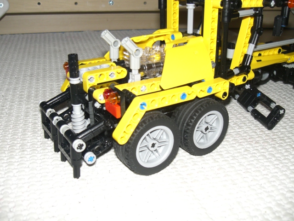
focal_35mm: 38
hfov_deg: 49.0
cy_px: 110
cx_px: 147
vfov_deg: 37.7
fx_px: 323
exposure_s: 1/60
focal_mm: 6.3
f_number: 3.1
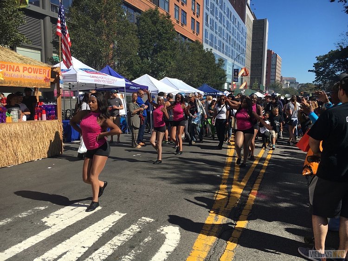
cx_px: 174
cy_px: 130
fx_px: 292
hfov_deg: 61.6
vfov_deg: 48.3
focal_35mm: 29
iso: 25
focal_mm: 4.15
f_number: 2.2
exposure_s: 1/1672
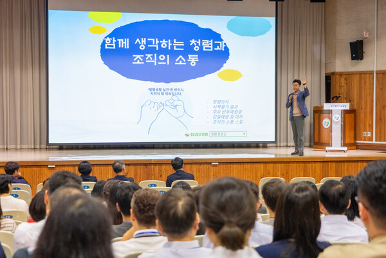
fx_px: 633
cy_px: 129
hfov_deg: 33.9
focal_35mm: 59
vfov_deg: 23.0
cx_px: 193
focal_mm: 59
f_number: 5
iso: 3200
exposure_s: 1/160
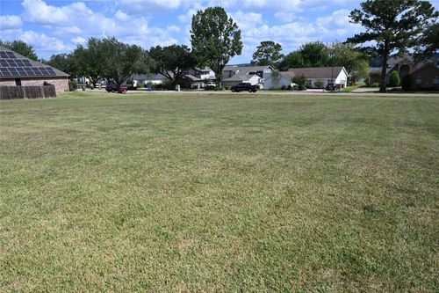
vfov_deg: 53.1
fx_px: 293
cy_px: 146
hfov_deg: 73.8
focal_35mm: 24
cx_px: 220
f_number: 11
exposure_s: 1/250
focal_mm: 24
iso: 160
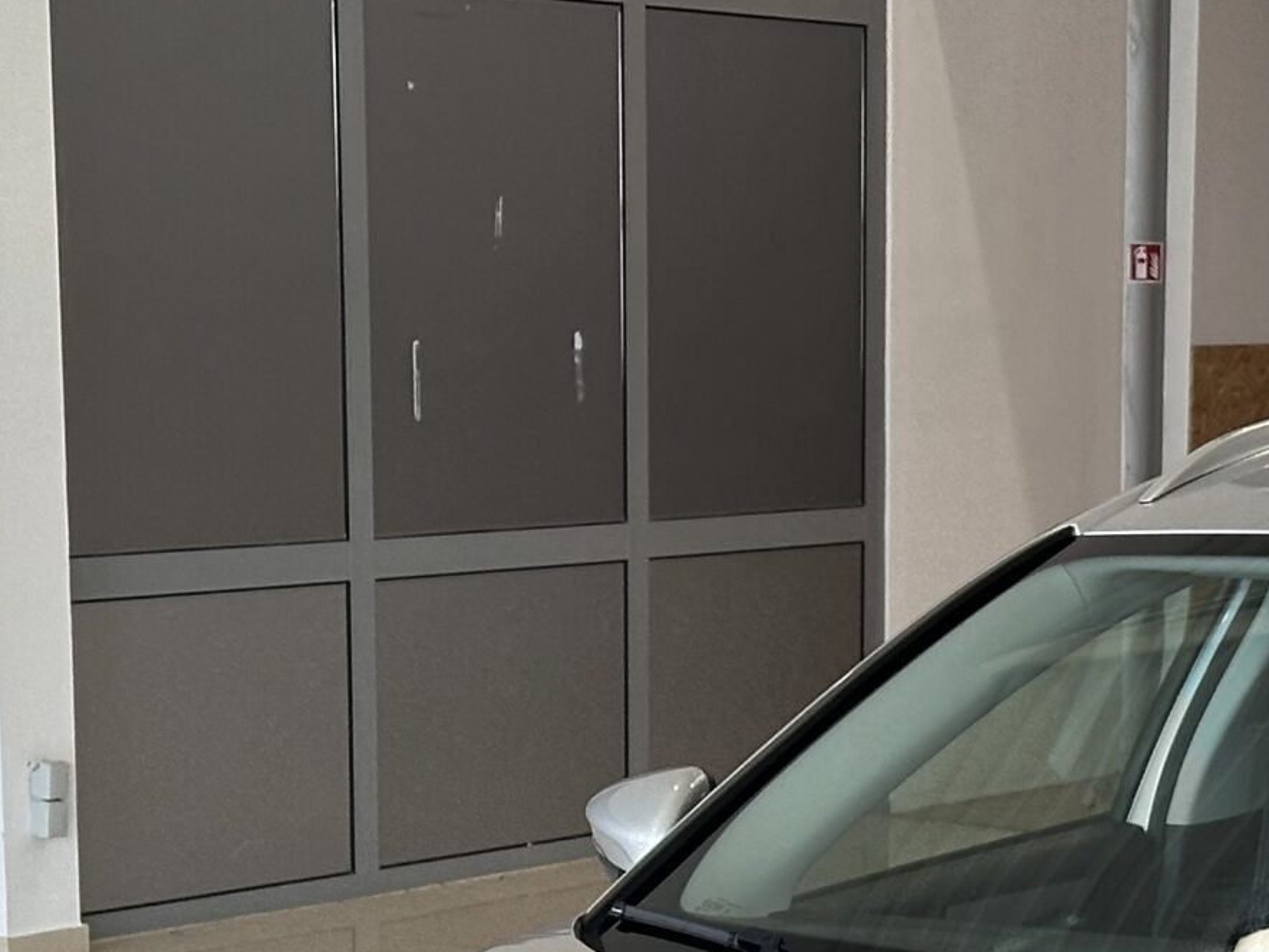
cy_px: 1277
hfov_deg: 13.9
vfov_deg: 10.4
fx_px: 5096
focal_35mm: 139
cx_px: 1344
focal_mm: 6.86
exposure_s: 1/162
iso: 64
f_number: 1.78
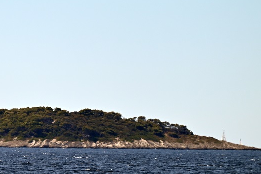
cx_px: -5
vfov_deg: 1.8
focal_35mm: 747
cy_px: 92
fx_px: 5415
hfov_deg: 2.8
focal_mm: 300
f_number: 5.6
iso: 125
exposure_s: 1/1000
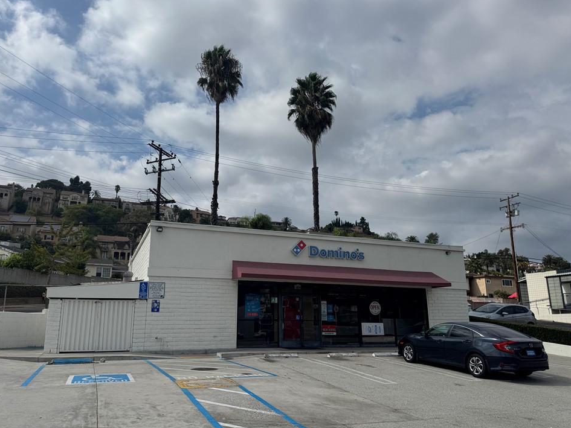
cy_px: 222
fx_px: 429
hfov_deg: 67.2
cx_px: 268
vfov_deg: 53.1
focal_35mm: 26
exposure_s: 1/12346
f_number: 1.78
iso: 80
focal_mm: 6.76
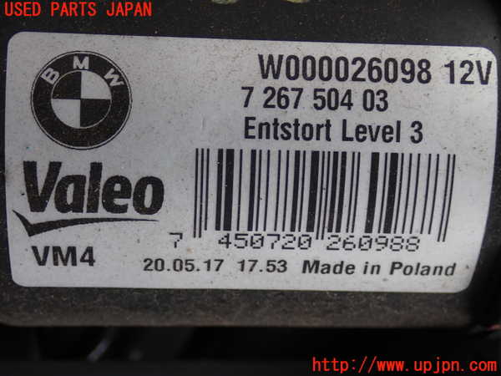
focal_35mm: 67
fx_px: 970
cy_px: 188
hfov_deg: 29.0
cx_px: 250
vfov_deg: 21.9
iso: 200
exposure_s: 1/80
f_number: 3.8
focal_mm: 11.88
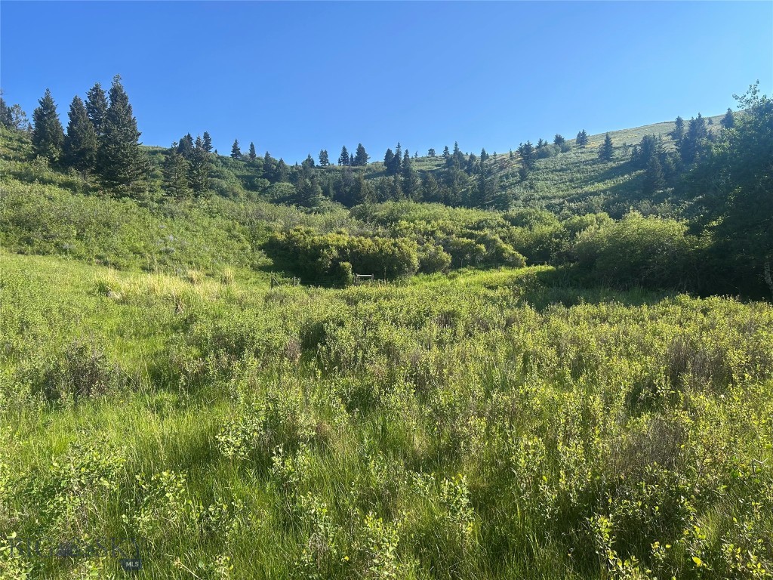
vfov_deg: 53.1
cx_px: 386
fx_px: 581
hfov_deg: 67.3
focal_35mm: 26
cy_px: 290
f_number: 1.5
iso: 50
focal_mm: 5.7
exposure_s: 1/1901
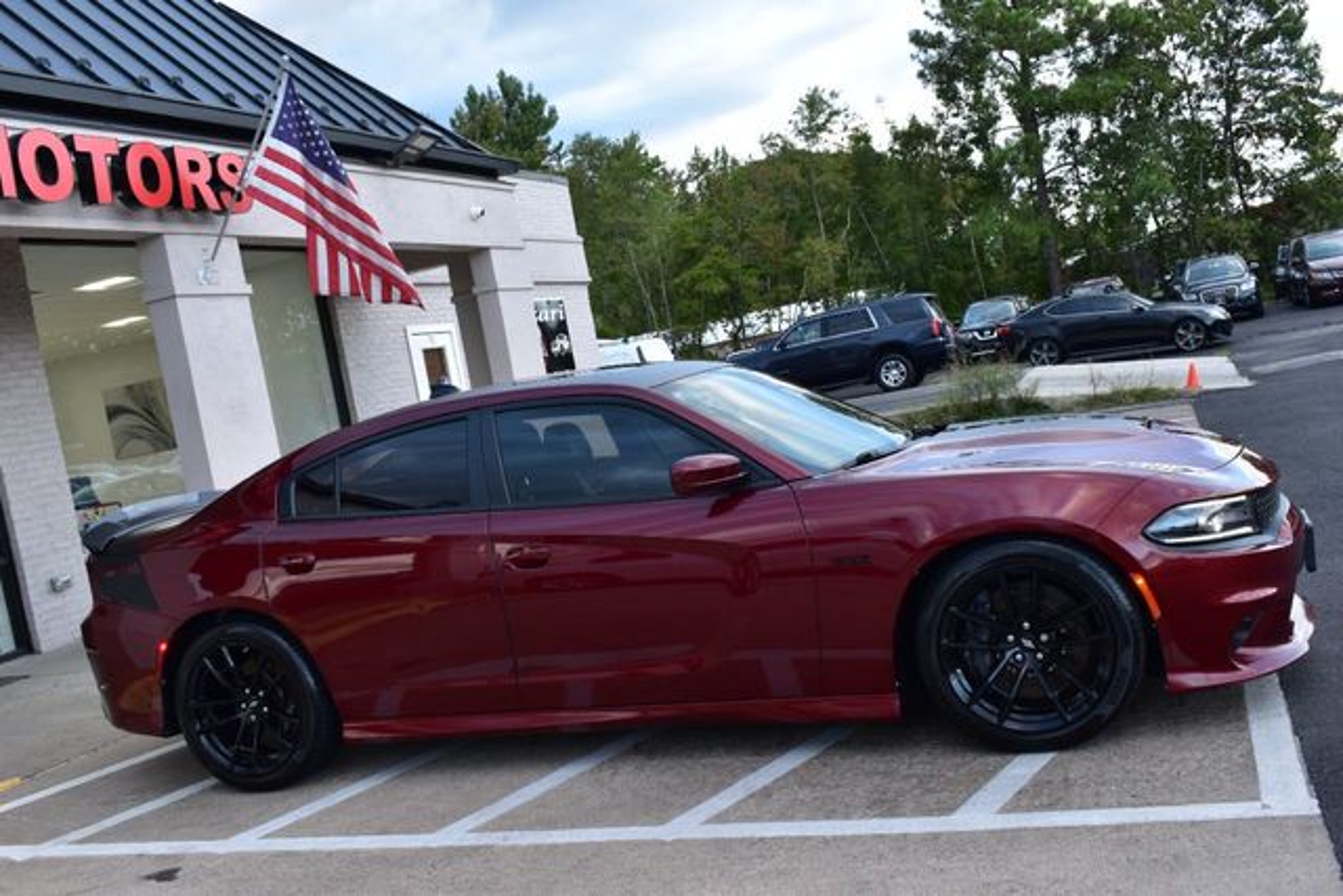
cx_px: 672
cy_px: 448
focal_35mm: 36
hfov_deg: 53.1
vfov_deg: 36.9
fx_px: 1343
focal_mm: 24
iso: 400
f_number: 8
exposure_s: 1/50
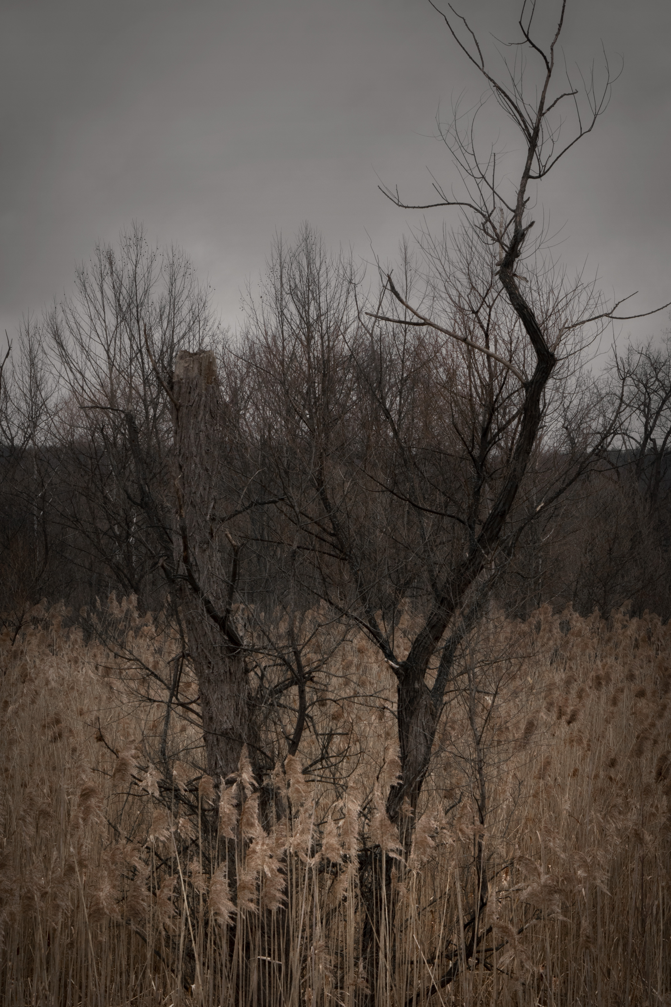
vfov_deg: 14.2
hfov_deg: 9.5
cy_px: 504
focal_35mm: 145
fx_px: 4054
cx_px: 336
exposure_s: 1/160
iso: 320
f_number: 9
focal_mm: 53.29
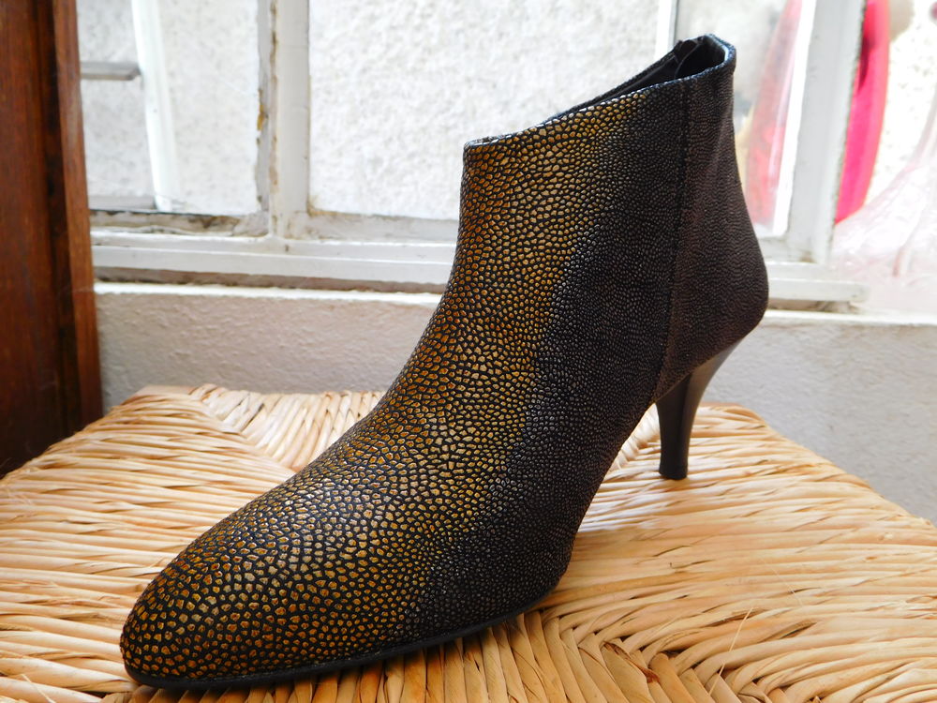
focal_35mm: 25
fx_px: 677
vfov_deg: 54.9
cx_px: 468
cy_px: 352
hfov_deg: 69.4
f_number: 3.4
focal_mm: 4.5
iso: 125
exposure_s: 1/30
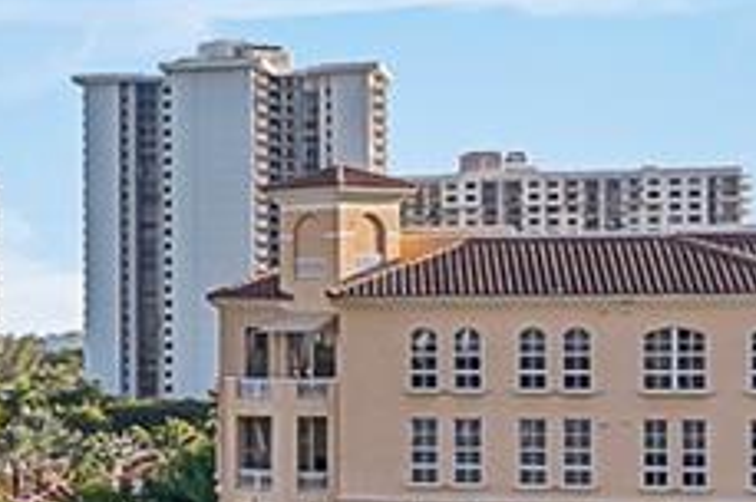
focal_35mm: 116
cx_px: -551
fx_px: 2422
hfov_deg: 15.5
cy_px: 353
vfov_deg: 11.8
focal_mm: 11
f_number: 6.3
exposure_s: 1/400
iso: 250
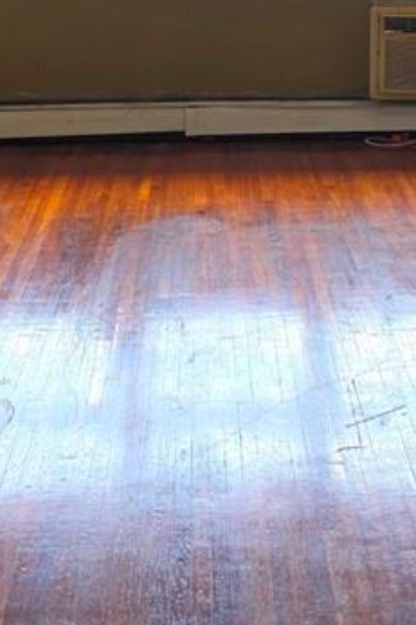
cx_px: 282
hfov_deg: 21.8
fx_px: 1076
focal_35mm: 62
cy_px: -38
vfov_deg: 29.6
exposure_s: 1/60
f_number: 1.7
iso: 50
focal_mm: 6.3
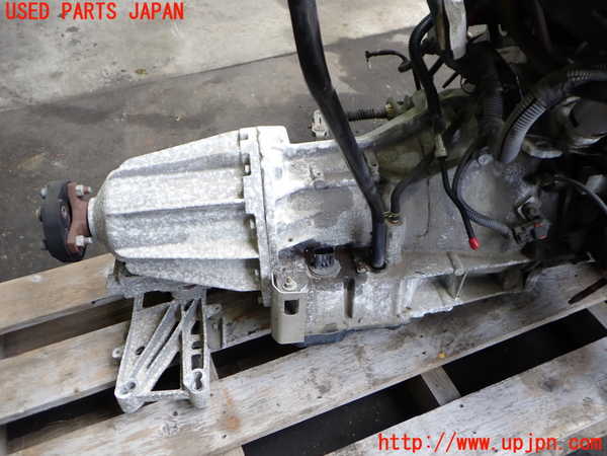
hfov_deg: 60.0
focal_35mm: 30
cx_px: 304
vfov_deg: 46.8
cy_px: 228
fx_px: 526
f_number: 2.3
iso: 160
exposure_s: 1/125
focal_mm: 5.4
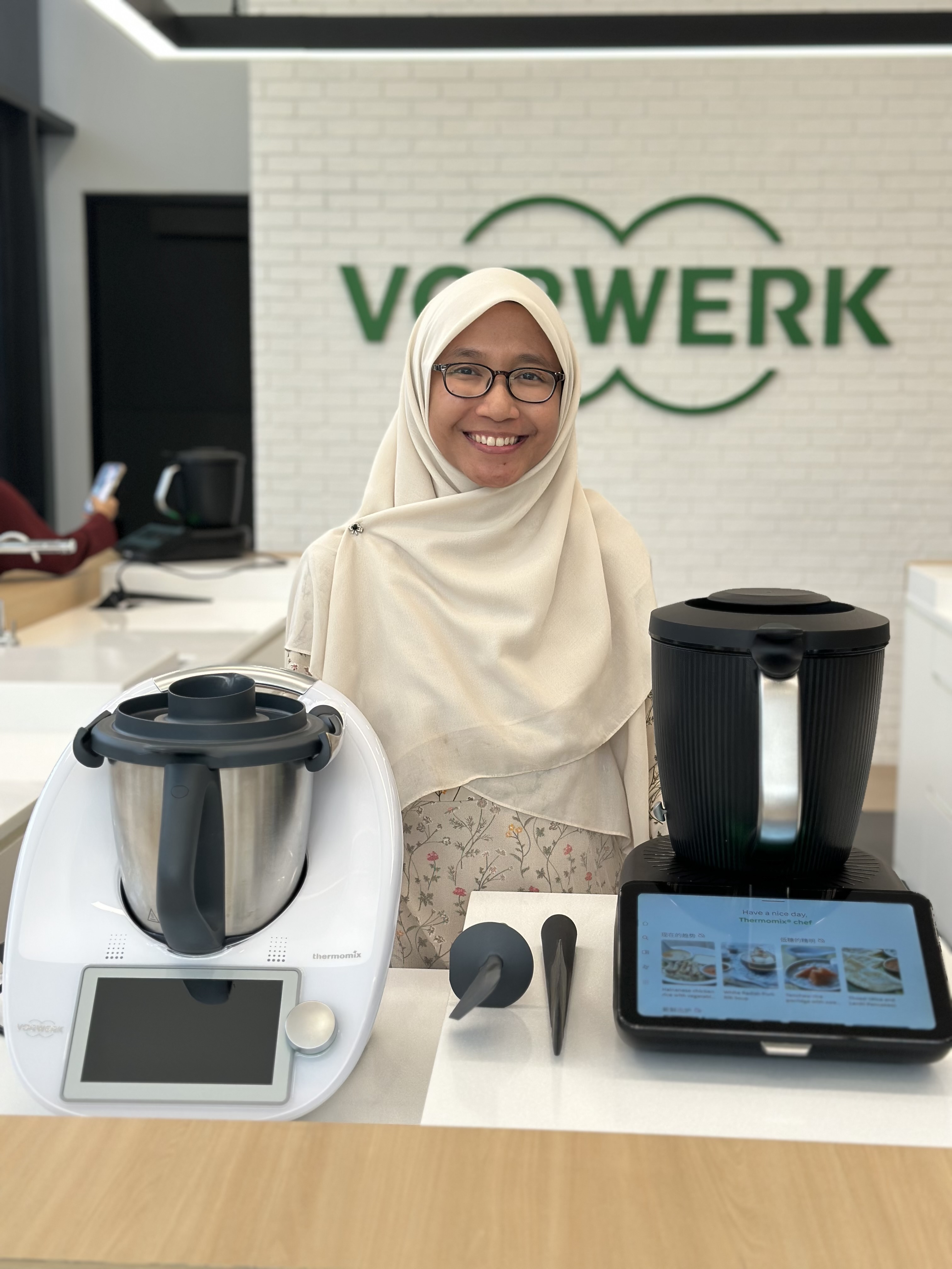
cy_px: 634
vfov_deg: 39.7
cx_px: 476
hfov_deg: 30.3
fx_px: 1760
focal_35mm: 48
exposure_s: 1/172
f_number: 1.78
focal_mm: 6.86
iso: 100
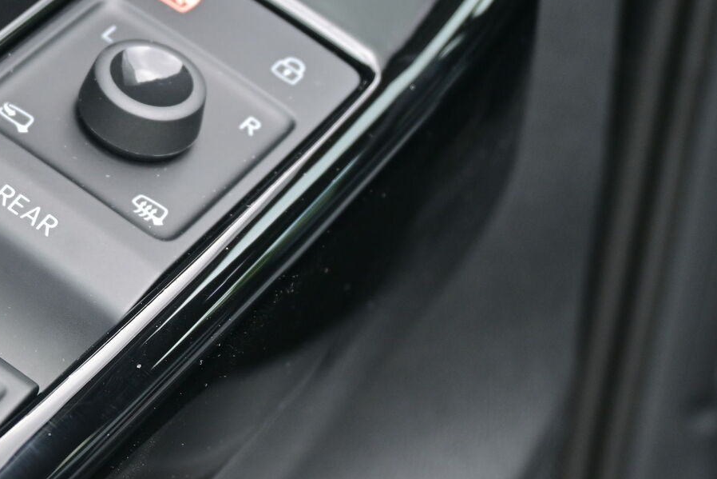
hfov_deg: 16.2
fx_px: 2491
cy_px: 218
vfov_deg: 11.0
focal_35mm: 125
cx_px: 65
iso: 200
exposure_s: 1/80
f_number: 6.3
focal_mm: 39
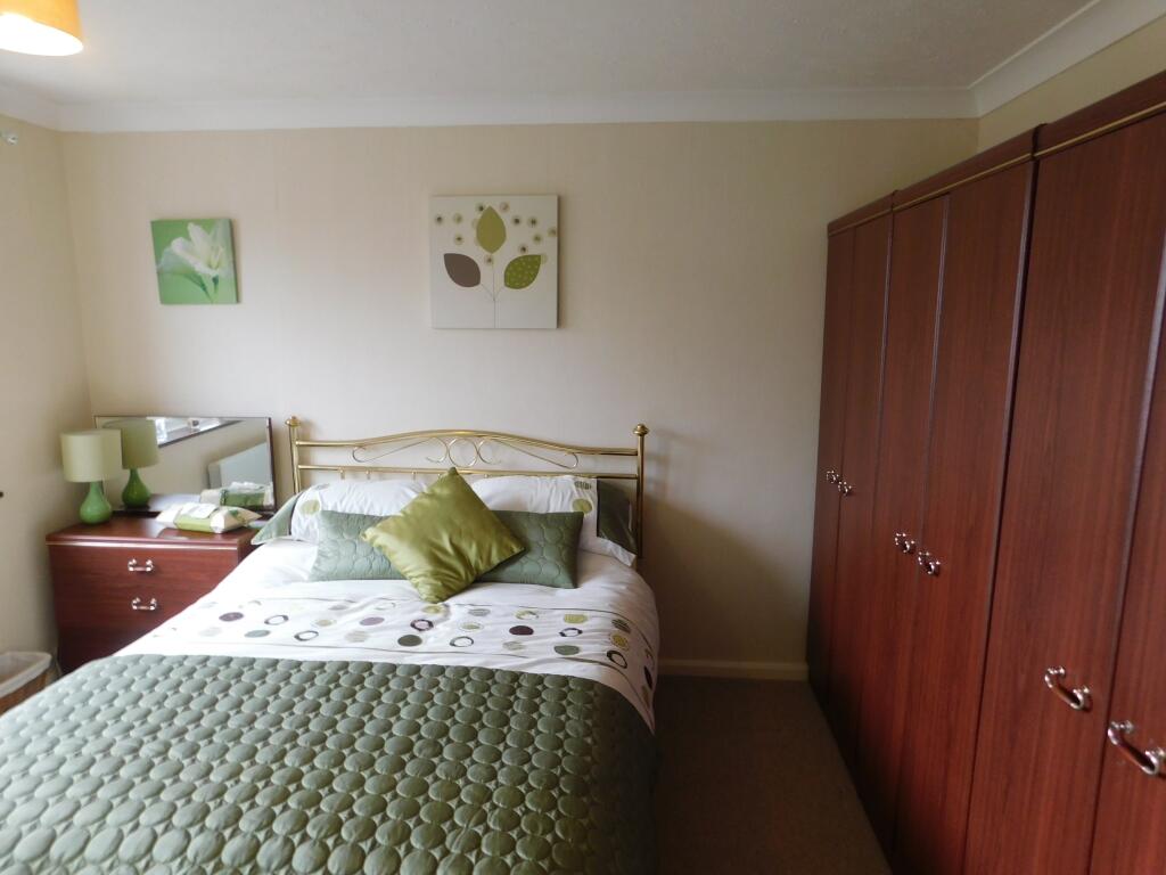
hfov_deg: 73.9
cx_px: 583
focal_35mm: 23
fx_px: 775
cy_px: 438
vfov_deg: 58.9
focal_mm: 4
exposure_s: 1/30
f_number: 3
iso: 160
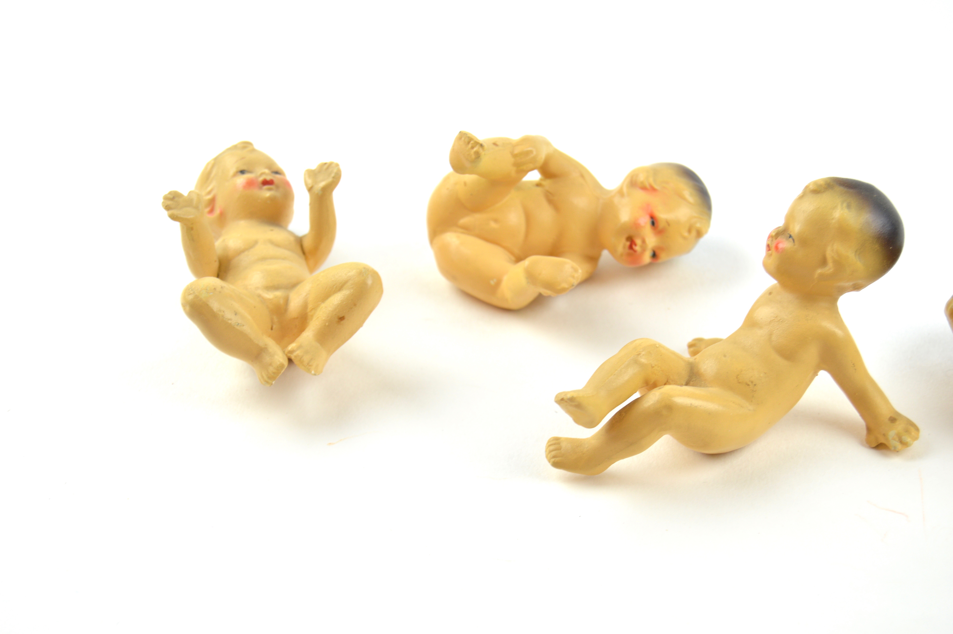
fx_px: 2182
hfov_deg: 24.6
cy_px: 317
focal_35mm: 82
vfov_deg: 16.5
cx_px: 476
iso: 100
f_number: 6.3
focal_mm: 55
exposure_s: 1/25
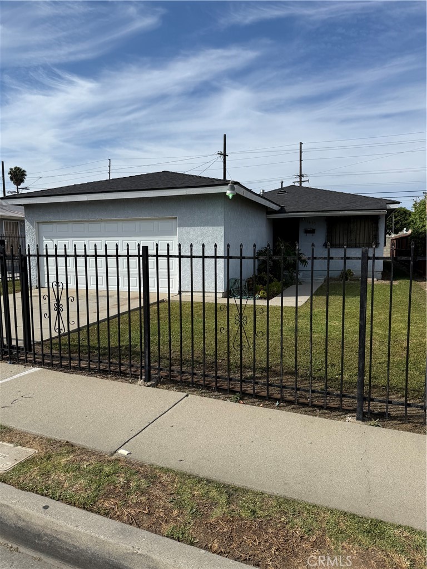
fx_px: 395
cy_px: 284
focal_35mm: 24
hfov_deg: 56.8
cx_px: 214
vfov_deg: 71.6
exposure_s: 1/7353
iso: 80
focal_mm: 6.76
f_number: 1.78
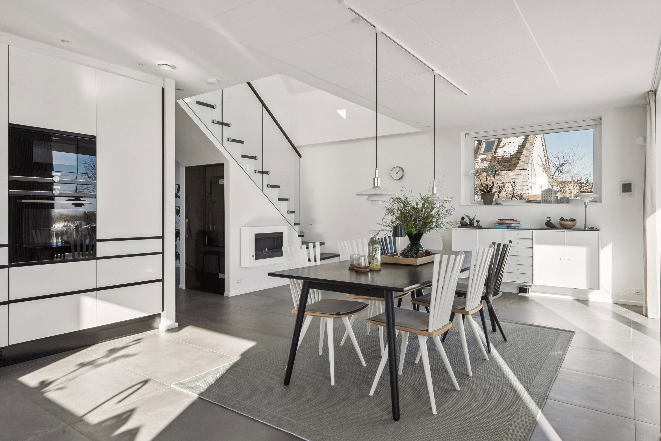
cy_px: 220
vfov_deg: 57.2
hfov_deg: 78.6
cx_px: 330
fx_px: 404
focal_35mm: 22
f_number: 13
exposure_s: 1/50
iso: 200
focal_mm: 22
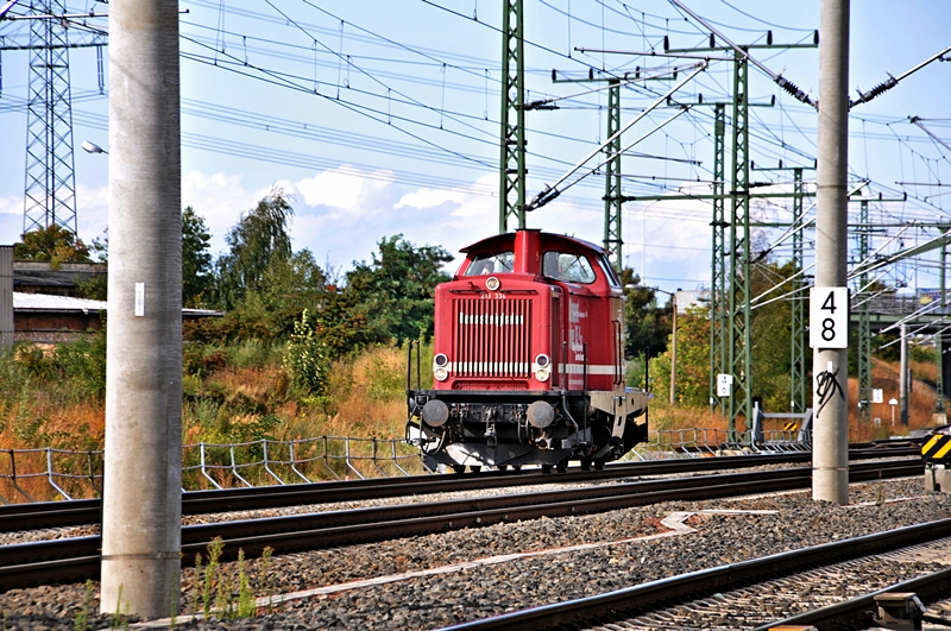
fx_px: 7914
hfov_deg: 6.9
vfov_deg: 4.6
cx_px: 476
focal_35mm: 300
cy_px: 316
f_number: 14
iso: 200
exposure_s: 1/125
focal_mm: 200
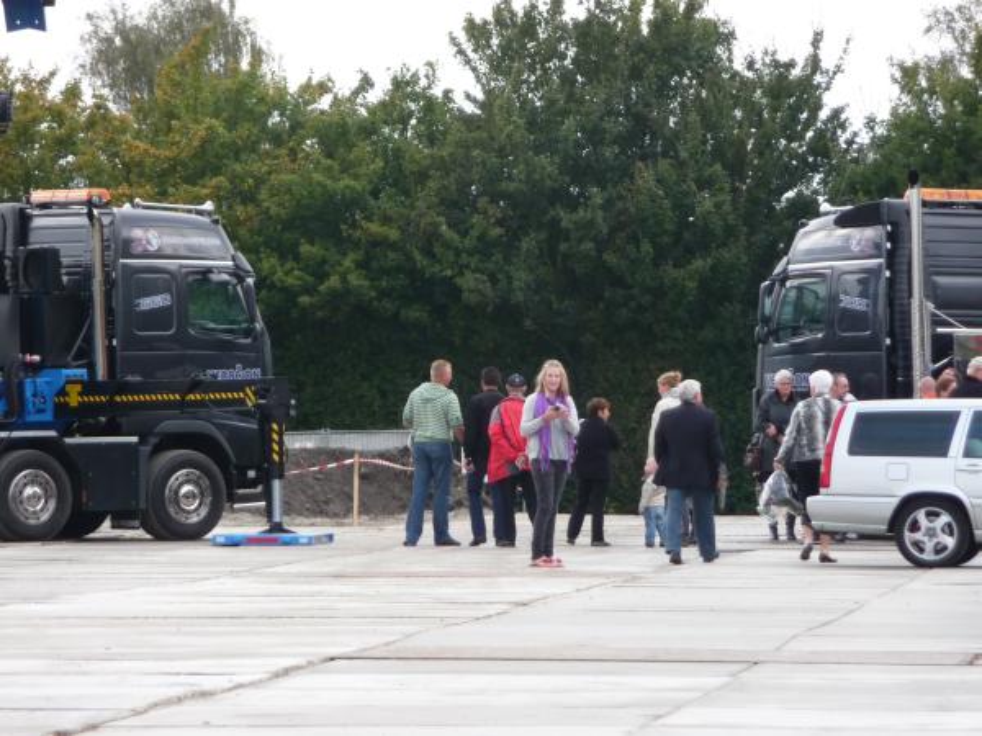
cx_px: 491
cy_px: 368
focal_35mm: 264
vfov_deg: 5.6
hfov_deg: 7.5
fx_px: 7489
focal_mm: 45.4
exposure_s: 1/125
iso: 160
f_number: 4.9
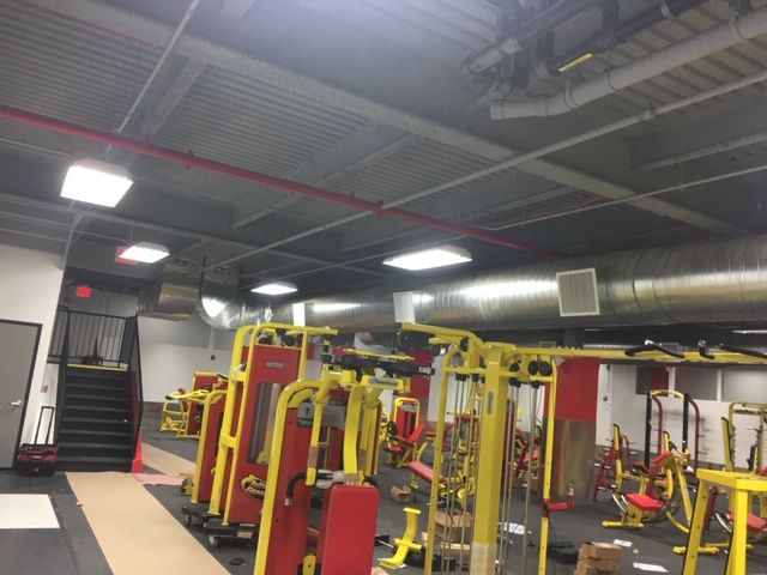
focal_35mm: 29
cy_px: 288
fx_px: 643
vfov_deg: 48.2
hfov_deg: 61.7
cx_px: 384
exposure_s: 1/30
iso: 32
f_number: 2.2
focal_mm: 4.15
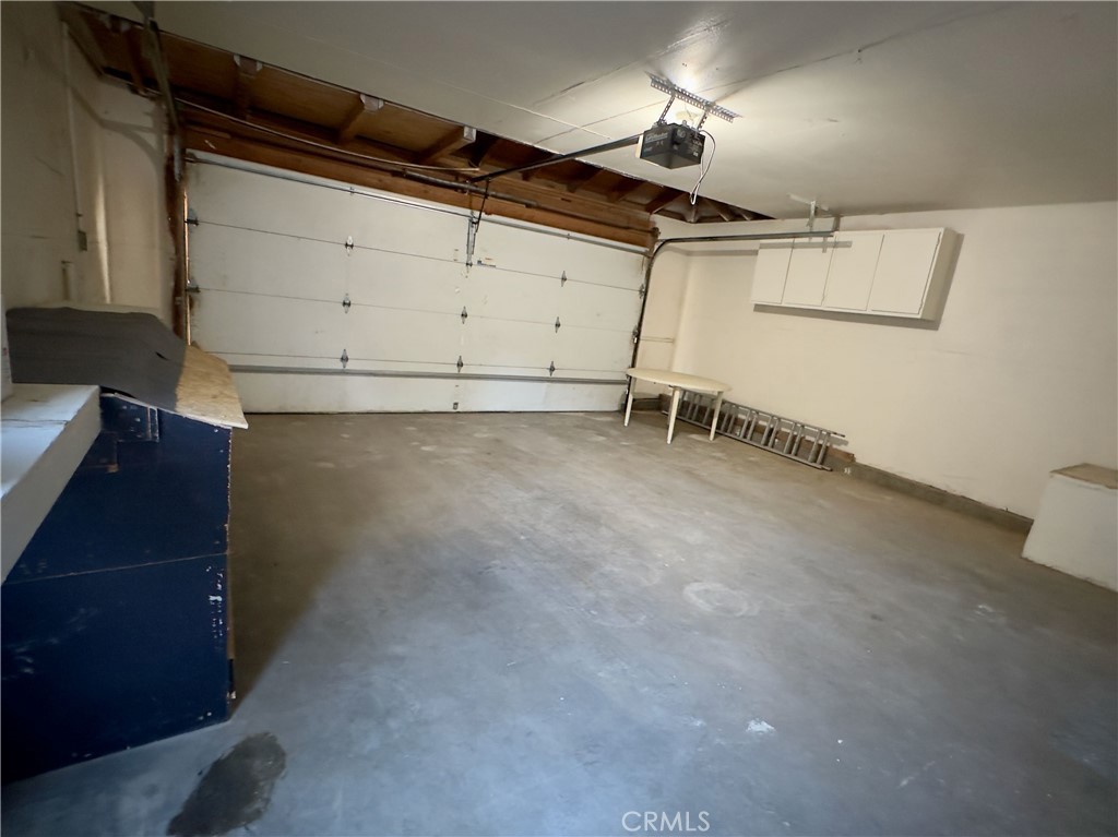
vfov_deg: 85.6
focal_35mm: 14
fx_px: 452
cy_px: 418
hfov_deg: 102.1
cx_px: 559
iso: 1000
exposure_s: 1/40
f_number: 2.2
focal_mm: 2.22
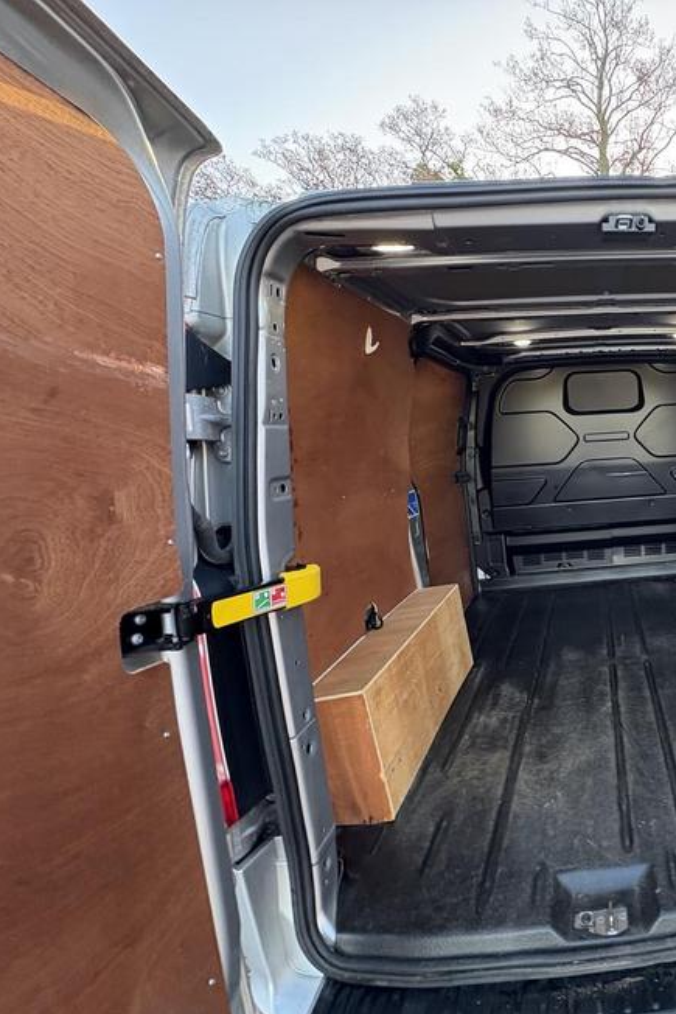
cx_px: 656
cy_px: 521
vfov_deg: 83.9
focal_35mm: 20
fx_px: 563
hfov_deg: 51.4
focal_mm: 2.22
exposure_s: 1/84
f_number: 2.2
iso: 250
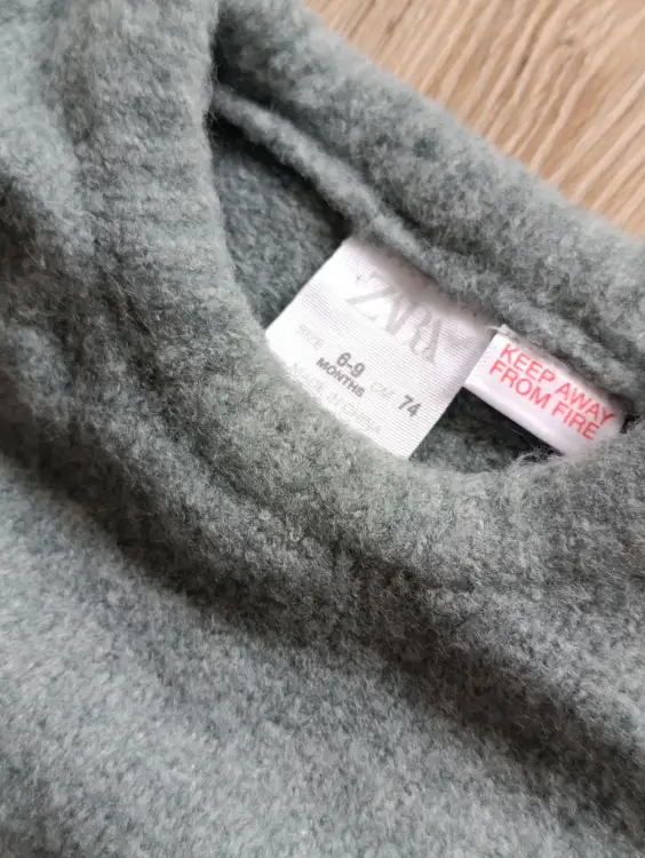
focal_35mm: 46
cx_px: 322
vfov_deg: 41.2
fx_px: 1141
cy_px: 429
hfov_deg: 31.6
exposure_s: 1/99.9
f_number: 1.6
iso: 400
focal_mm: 6.14
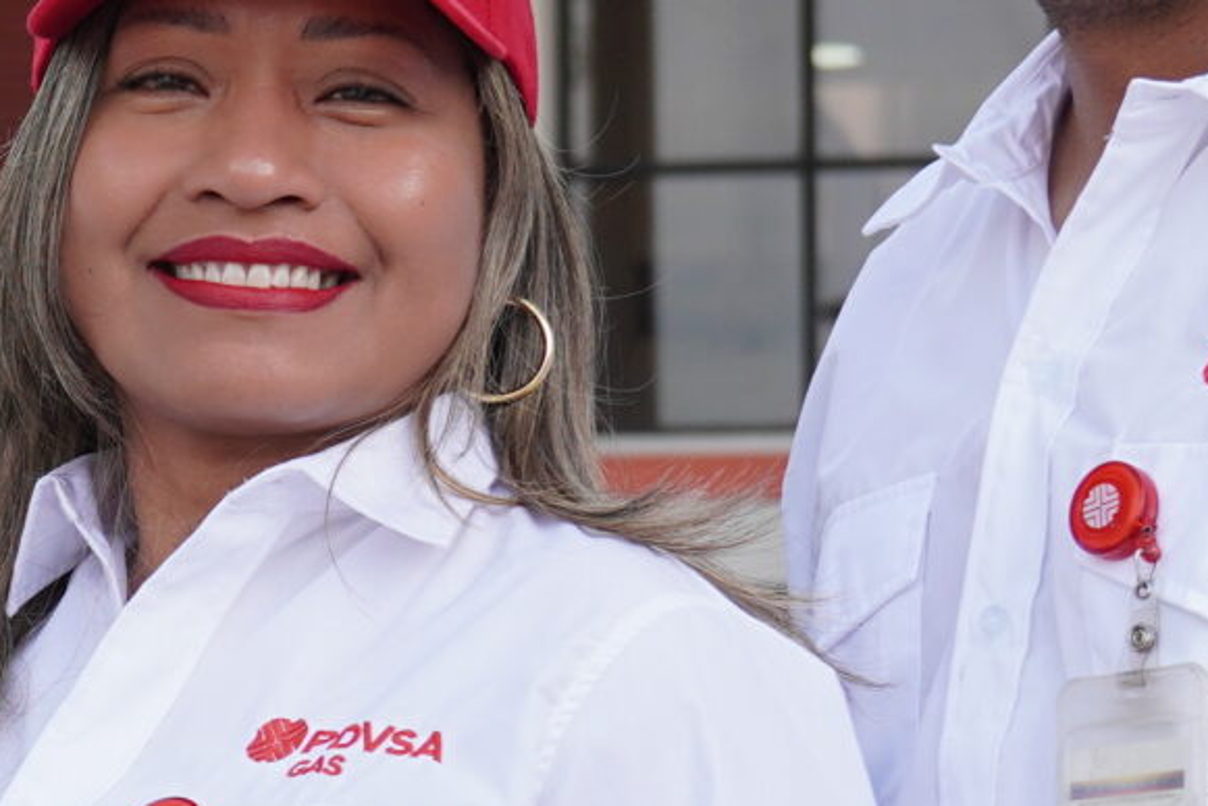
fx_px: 6211
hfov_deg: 10.8
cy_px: 377
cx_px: -408
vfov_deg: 7.4
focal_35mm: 185
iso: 200
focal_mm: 28
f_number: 3.5
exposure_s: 1/1000
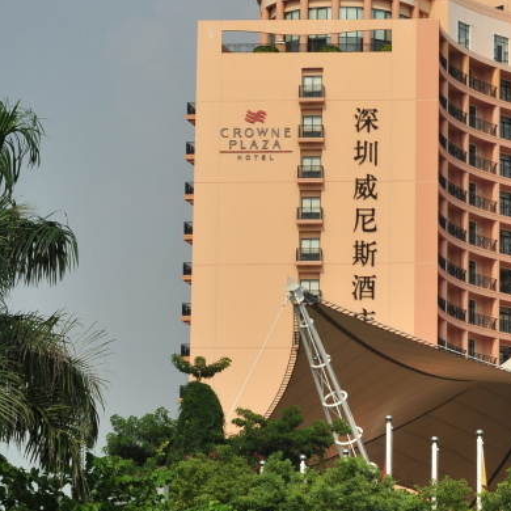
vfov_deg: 10.5
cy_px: 148
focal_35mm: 167
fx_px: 2789
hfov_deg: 10.2
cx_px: 666
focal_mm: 50
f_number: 13
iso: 200
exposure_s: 1/640
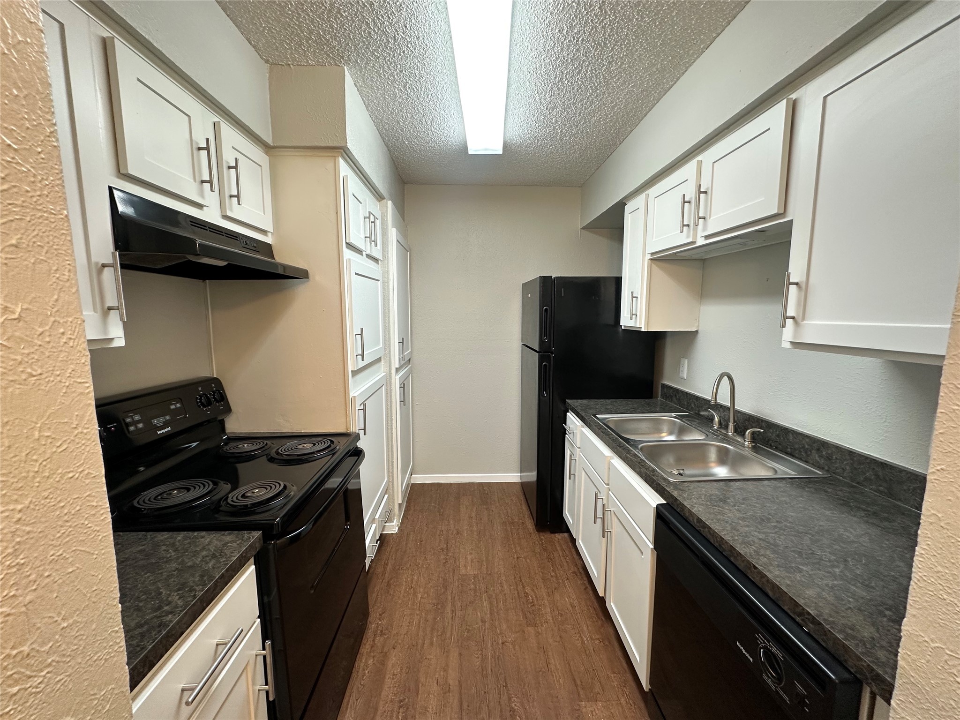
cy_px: 360
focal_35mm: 14
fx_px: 388
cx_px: 480
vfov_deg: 85.7
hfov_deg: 102.1
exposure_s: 1/60
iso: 160
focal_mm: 2.22
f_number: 2.2
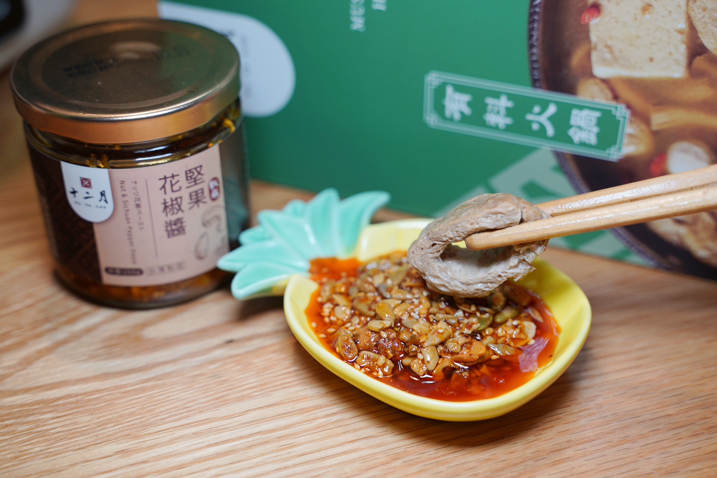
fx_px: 1115
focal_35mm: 56
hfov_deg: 35.6
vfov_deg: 24.2
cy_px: 239
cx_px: 358
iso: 160
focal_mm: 56
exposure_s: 1/60
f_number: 4
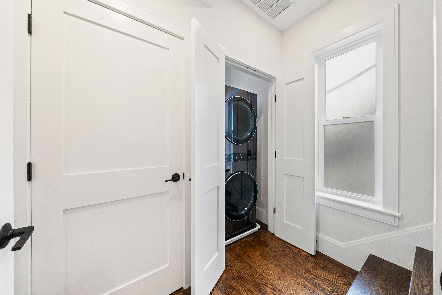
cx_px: 221
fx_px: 147
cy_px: 148
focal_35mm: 12
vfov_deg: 90.1
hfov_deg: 112.6
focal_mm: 12
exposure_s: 1/25
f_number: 8
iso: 800
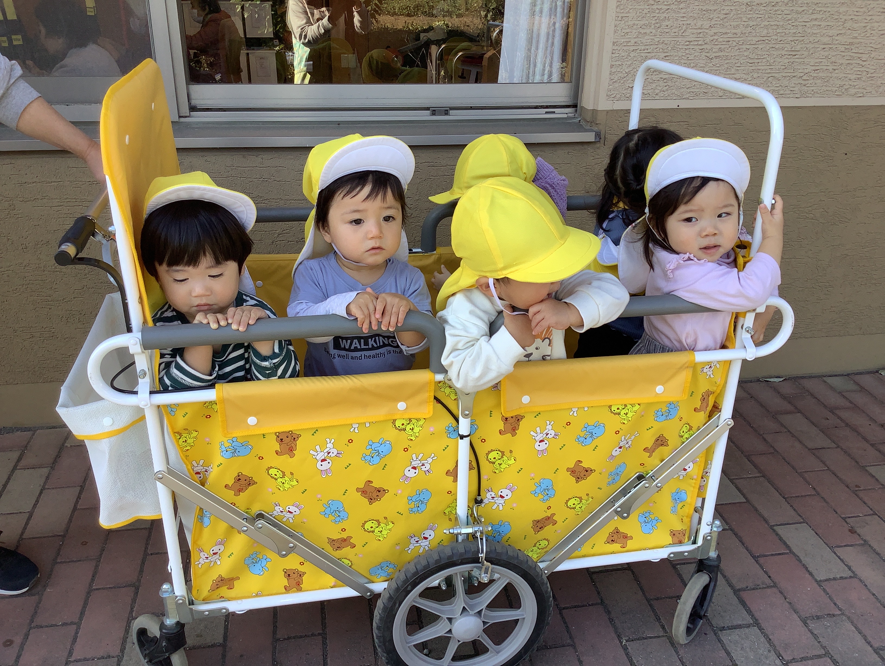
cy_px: 333
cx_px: 442
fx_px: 793
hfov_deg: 58.3
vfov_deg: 45.5
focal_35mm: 31
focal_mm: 3.3
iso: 25
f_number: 2.4
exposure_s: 1/169
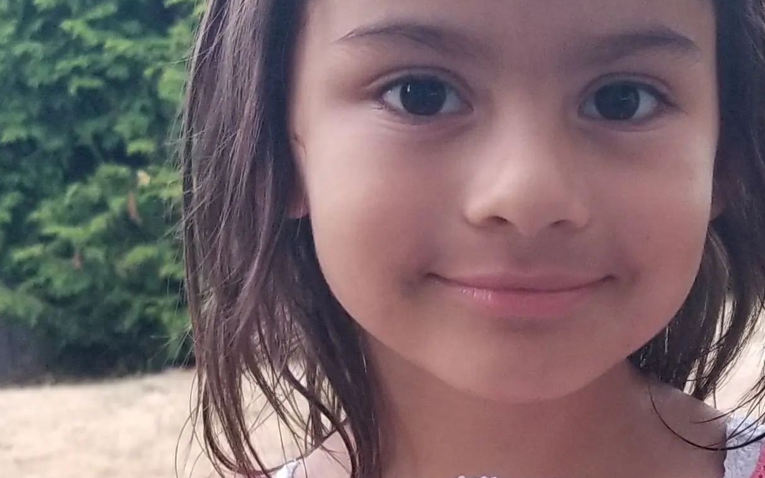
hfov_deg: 22.2
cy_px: 519
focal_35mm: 92
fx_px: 1918
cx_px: 627
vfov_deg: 13.9
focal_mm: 4.25
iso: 200
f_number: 1.7
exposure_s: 1/33
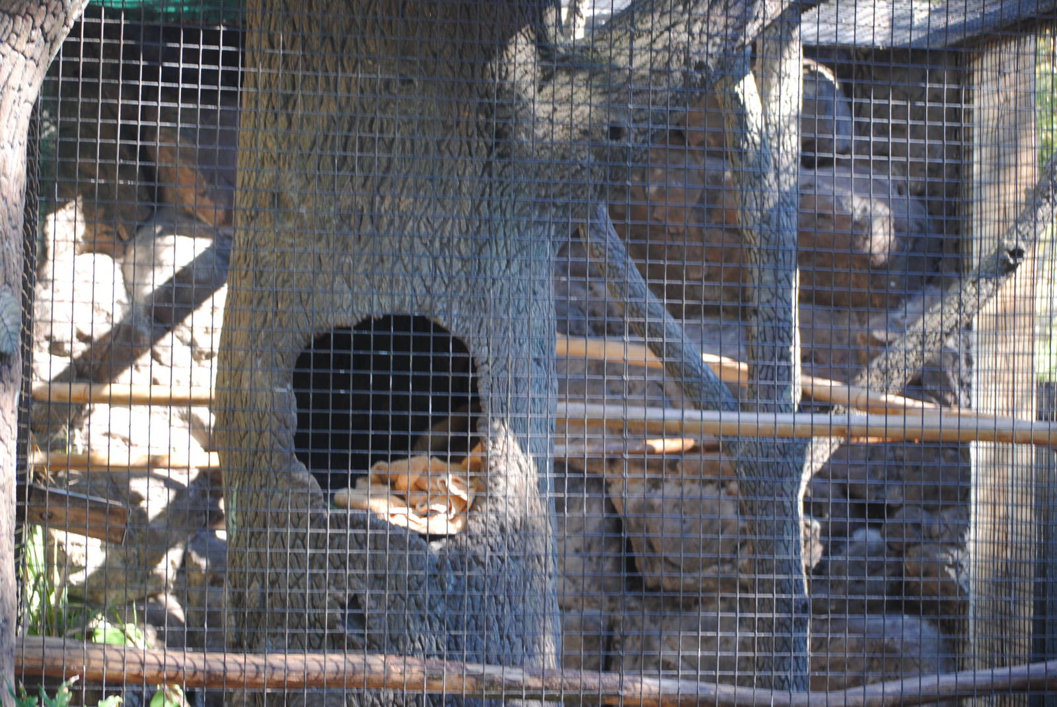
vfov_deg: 16.6
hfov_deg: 24.6
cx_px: 528
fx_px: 2425
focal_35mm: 82
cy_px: 354
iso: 200
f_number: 4
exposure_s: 1/40
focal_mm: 55
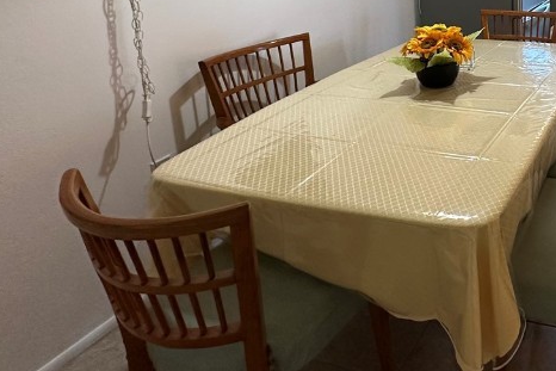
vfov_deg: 36.4
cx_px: 542
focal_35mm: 32
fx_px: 494
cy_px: -11
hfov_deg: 49.3
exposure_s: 1/60
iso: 200
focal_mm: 2.22
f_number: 2.2
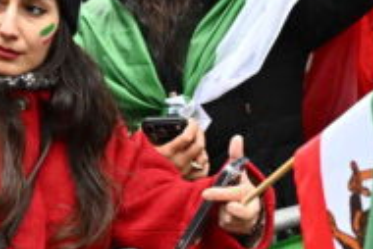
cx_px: 33
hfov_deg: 21.8
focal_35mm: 91
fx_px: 944
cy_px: 0
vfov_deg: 14.8
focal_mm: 24
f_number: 4
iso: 1000
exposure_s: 1/200
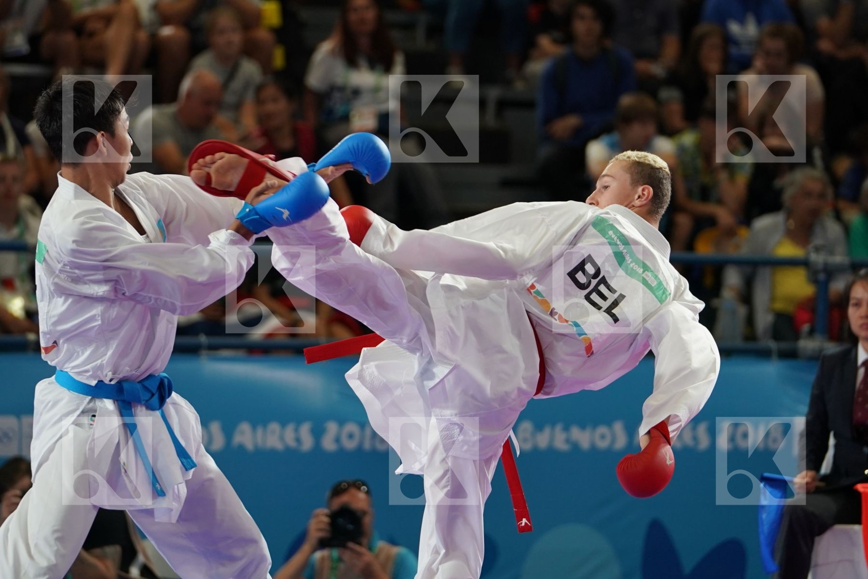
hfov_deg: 8.9
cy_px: 290
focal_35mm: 231
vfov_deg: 5.9
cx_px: 434
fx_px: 5569
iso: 1250
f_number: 2.8
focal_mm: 154
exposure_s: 1/1000
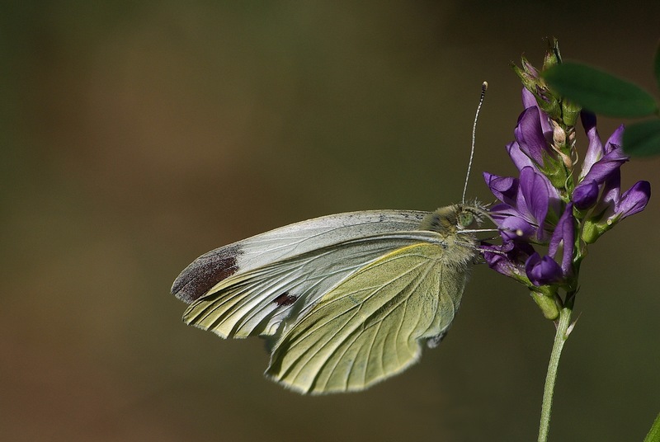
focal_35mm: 360
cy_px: 221
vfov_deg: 3.8
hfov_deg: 5.7
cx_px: 330
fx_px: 6610
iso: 100
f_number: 10
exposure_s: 1/640
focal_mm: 240
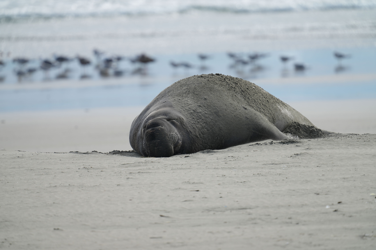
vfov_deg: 2.3
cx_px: 188
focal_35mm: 600
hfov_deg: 3.4
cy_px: 125
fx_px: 6266
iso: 200
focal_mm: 600
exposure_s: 1/500
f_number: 5.6
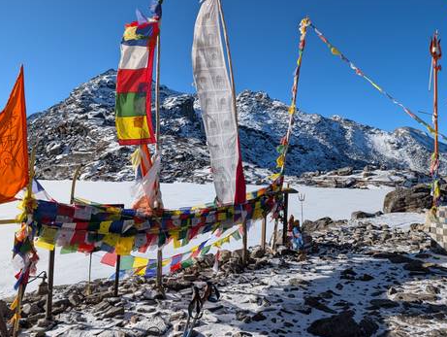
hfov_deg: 69.3
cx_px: 224
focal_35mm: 25
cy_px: 165
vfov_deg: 55.0
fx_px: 323
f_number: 1.68
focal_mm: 6.9
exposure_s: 1/1314
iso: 19
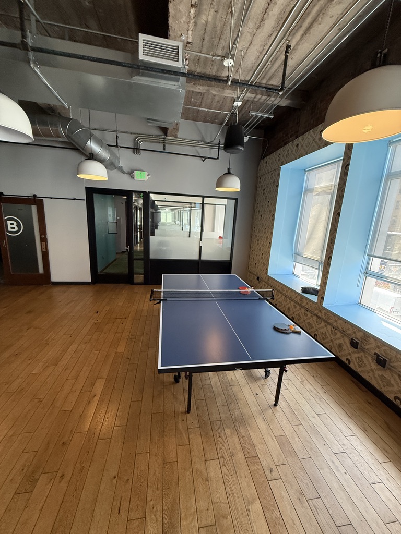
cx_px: 200
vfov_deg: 102.1
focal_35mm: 14
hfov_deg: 85.7
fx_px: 216
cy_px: 267
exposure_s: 1/120
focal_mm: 2.22
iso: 320
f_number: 2.2
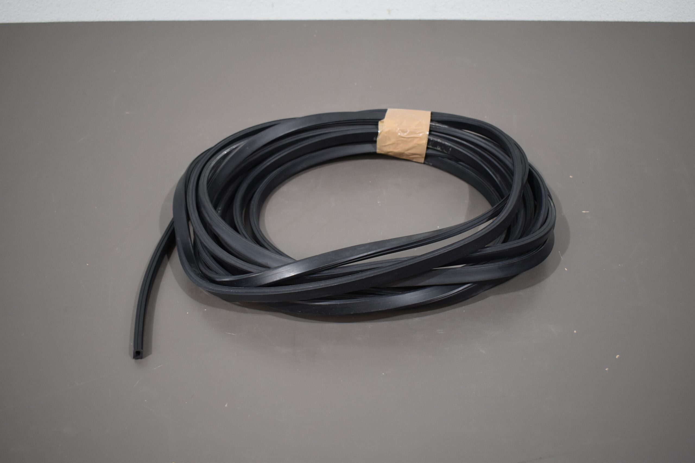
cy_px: 232
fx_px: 724
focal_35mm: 38
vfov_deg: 35.5
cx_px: 348
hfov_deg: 51.3
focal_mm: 25
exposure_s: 1/160
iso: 800
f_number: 4
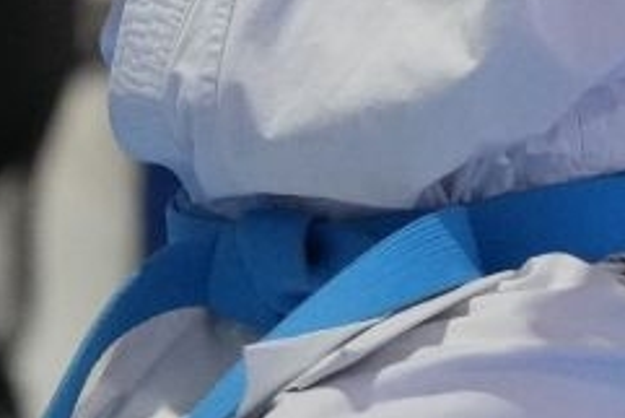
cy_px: 213
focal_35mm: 986
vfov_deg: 1.4
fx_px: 17128
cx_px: 163
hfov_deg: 2.1
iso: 5000
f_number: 2.8
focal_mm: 132
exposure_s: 1/500
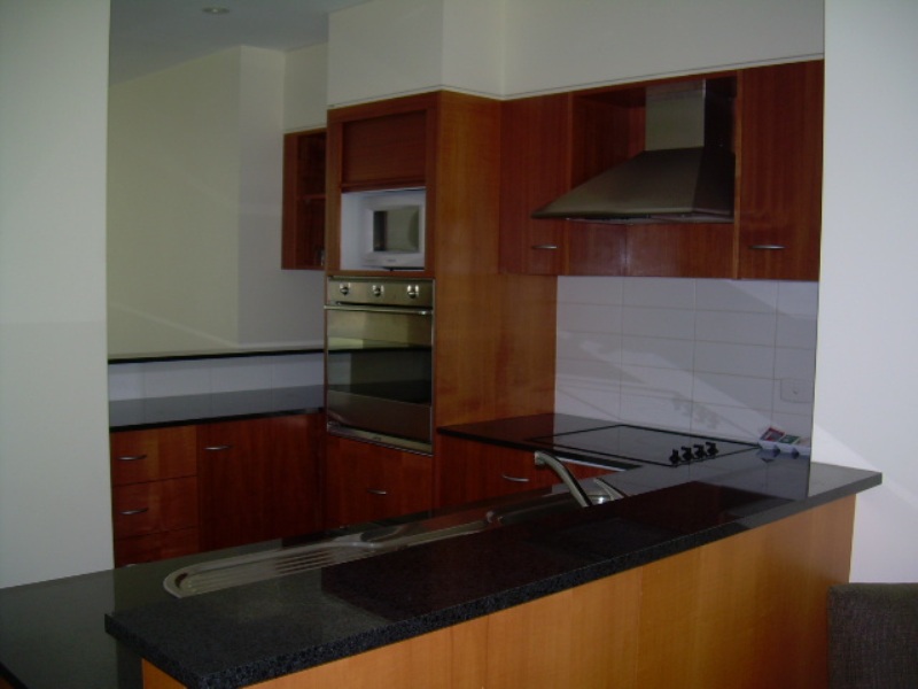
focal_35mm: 38
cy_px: 344
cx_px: 459
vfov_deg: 37.7
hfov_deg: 49.0
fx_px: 1008
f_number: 2.8
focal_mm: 6.3
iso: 50
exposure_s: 1/60
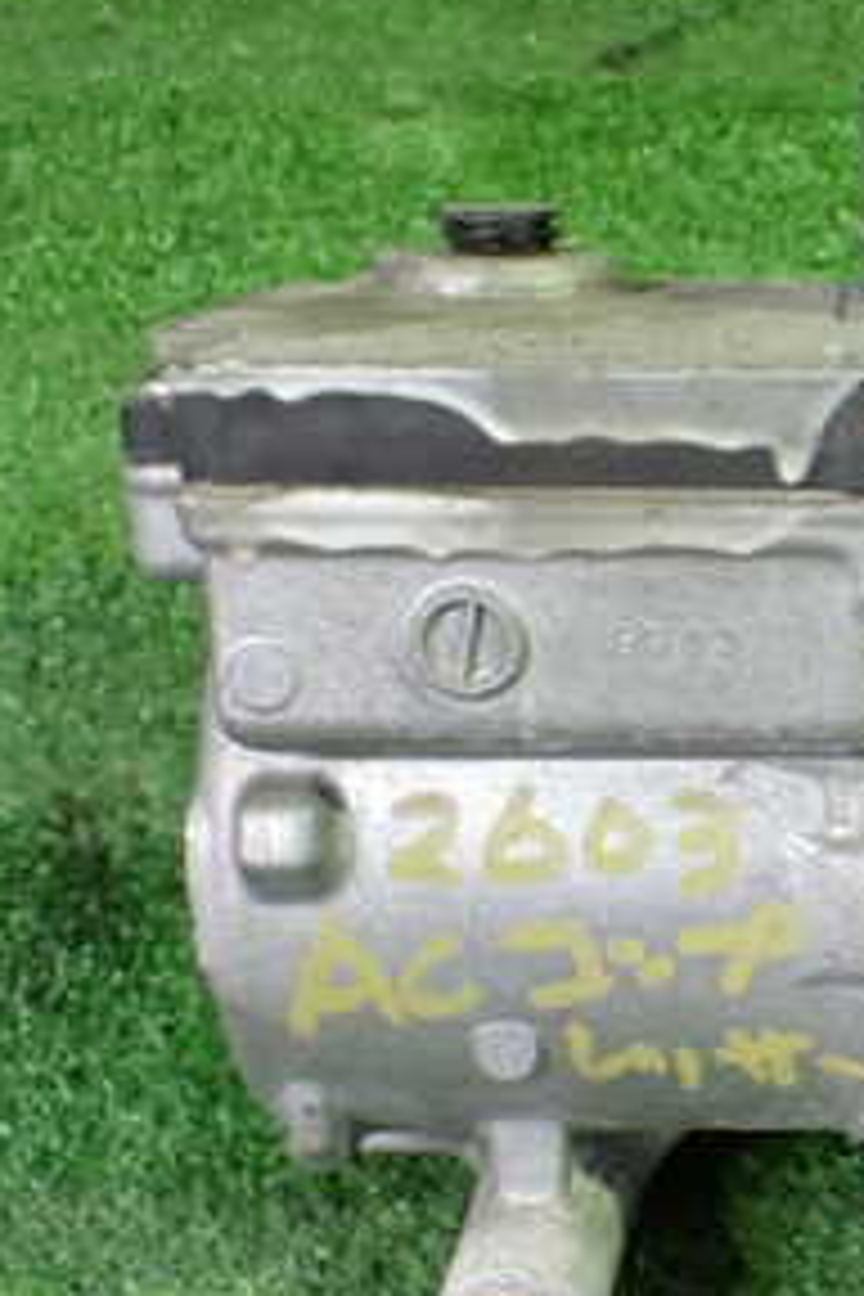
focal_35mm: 65
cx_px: 1094
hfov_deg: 19.4
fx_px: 2340
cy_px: 765
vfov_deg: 30.9
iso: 800
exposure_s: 1/60
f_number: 2.3
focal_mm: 5.4
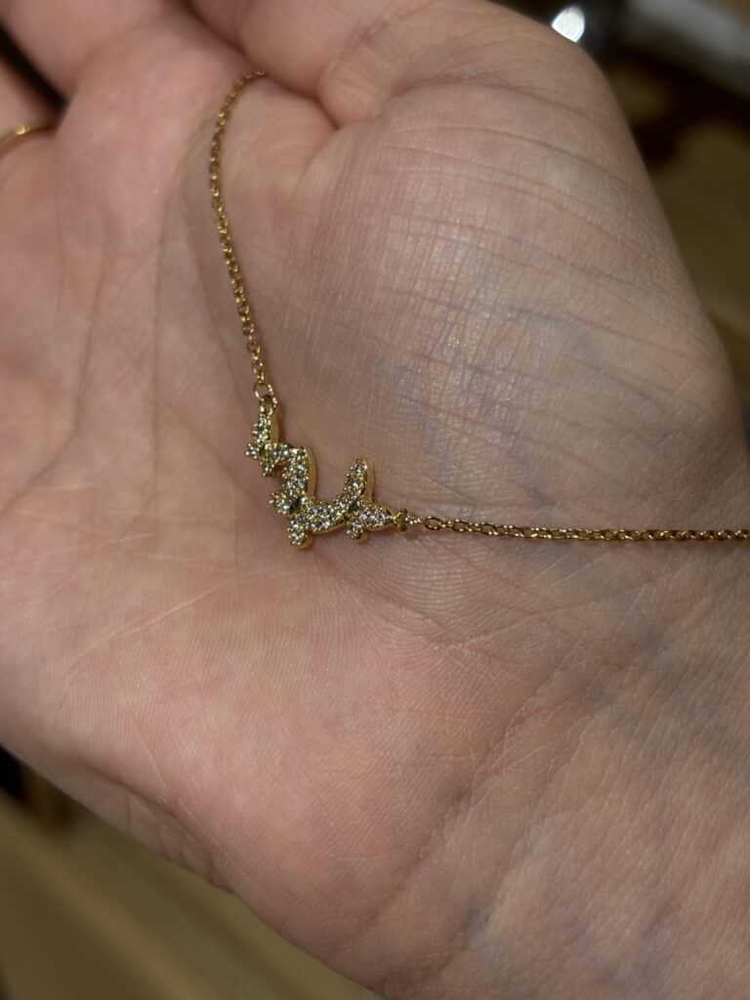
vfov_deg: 36.8
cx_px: 375
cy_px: 500
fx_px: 1502
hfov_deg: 28.0
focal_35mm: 52
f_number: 1.6
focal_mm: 5.96
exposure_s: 1/100
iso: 32
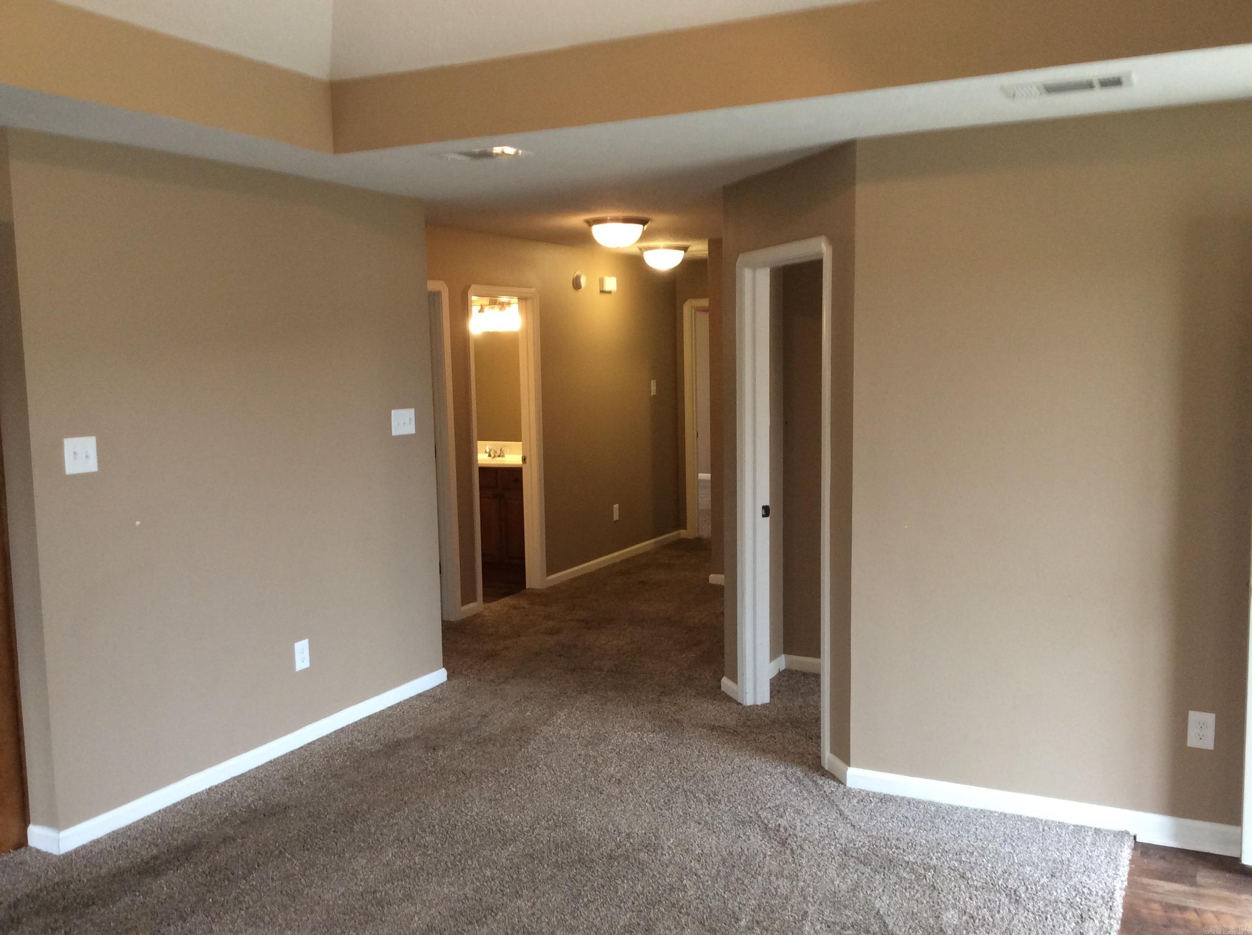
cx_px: 626
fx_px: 1156
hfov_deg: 56.9
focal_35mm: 32
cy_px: 468
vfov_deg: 44.1
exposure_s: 1/24
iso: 80
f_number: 2.4
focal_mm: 3.3
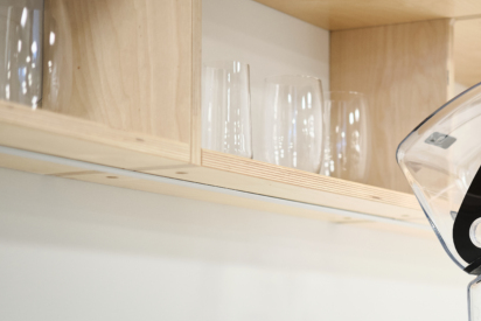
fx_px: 1296
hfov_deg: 20.6
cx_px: 431
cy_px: 309
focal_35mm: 97
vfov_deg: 13.9
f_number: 1.6
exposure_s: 1/140
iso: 400
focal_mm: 33
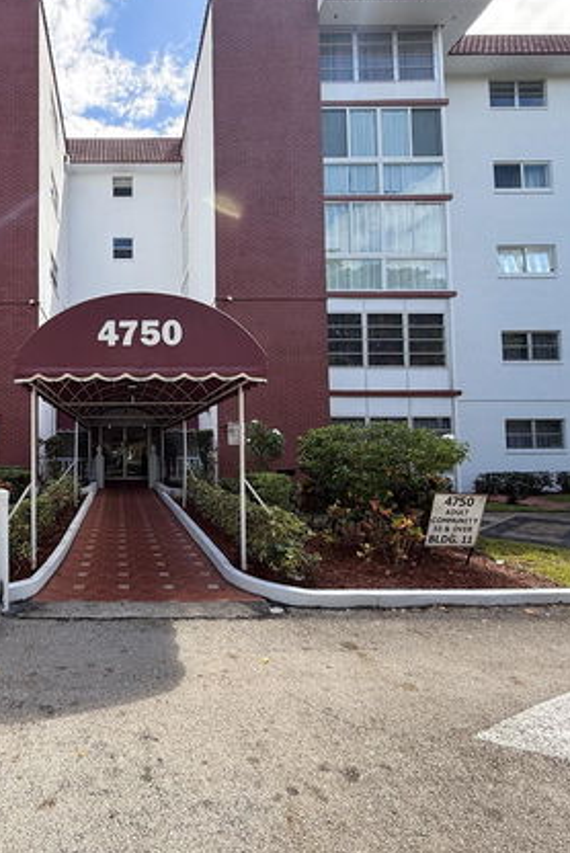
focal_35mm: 20
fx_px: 474
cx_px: 117
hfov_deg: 57.5
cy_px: 425
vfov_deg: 83.9
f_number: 2.2
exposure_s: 1/427
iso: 64
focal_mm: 2.22
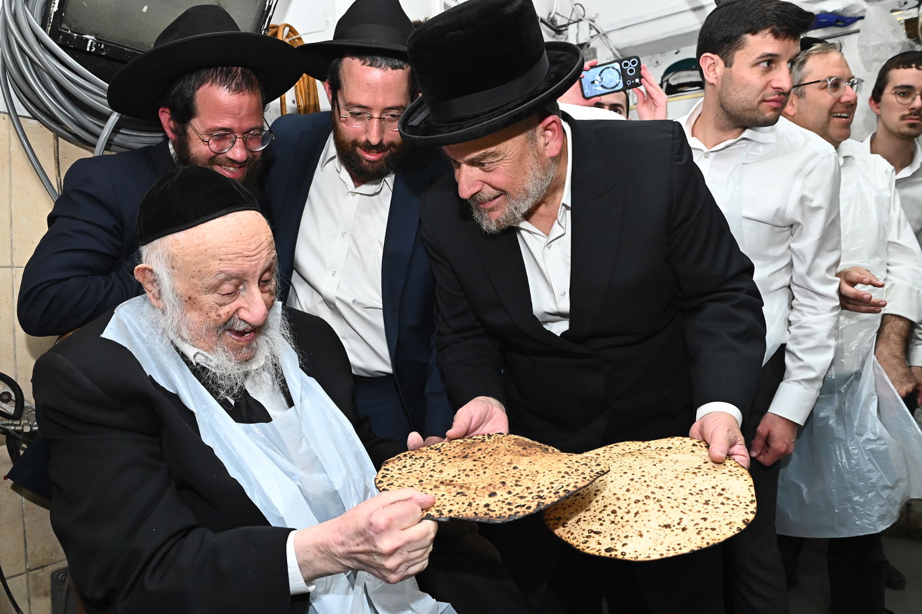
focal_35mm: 24
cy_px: 307
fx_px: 614
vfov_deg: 53.1
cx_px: 461
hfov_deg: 73.8
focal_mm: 24
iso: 2500
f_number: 7.1
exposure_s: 1/200
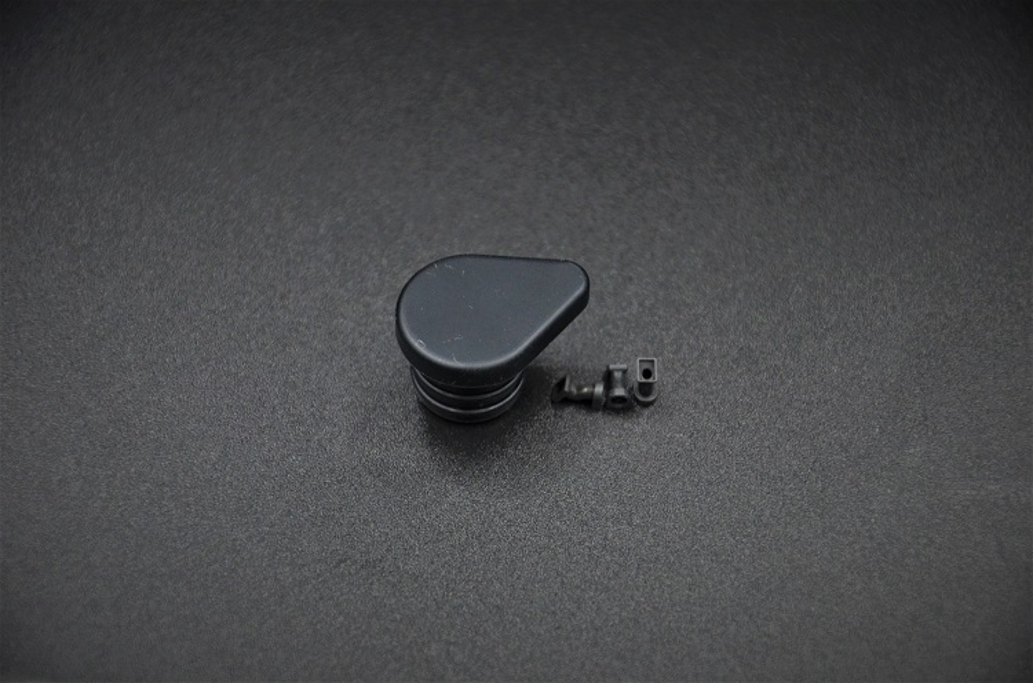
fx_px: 3950
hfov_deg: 14.9
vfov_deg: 9.9
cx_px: 516
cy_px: 342
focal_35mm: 138
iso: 800
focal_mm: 92
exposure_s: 1/100
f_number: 5.6
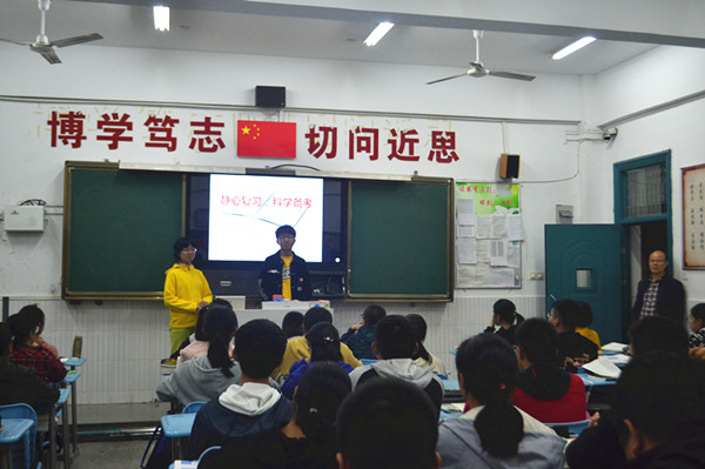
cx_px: 352
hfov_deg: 49.6
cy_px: 234
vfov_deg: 34.2
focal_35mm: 39
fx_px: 763
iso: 800
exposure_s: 1/60
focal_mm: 26
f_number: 4.2
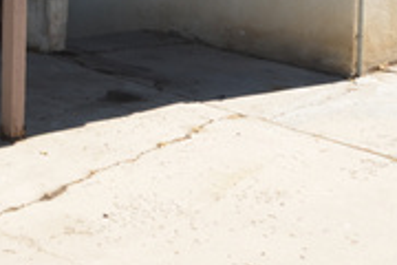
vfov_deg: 14.4
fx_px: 937
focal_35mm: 85
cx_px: -55
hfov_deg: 22.4
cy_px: -197
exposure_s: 1/200
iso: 100
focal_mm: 16
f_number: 7.1
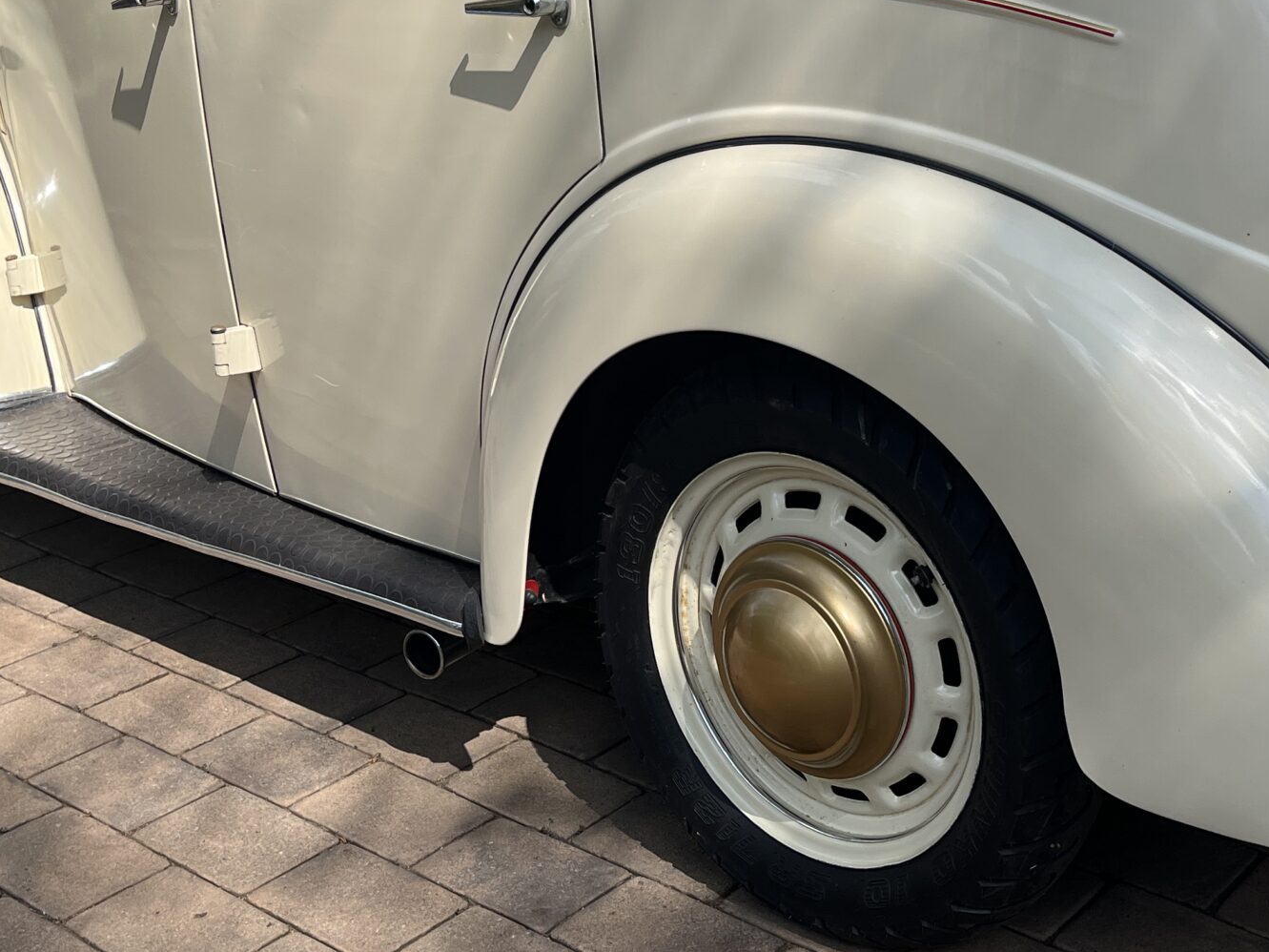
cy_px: 236
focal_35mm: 50
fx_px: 1833
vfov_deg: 28.7
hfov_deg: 38.0
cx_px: 777
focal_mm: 5.1
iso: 50
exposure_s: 1/3049
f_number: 1.6
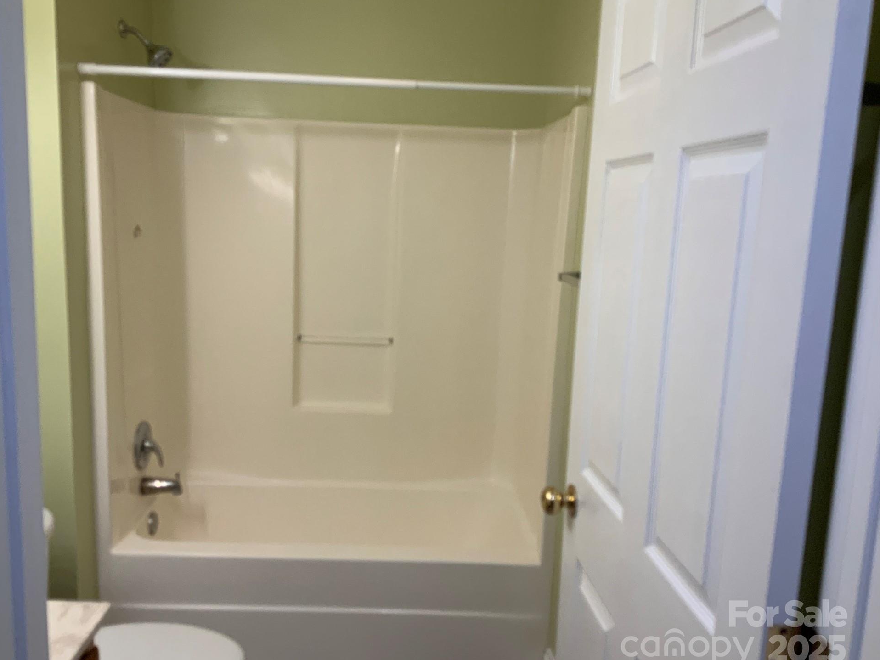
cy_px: 334
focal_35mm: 31
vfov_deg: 45.4
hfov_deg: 58.3
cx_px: 410
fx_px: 788
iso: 50
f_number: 1.8
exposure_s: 1/120
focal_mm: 3
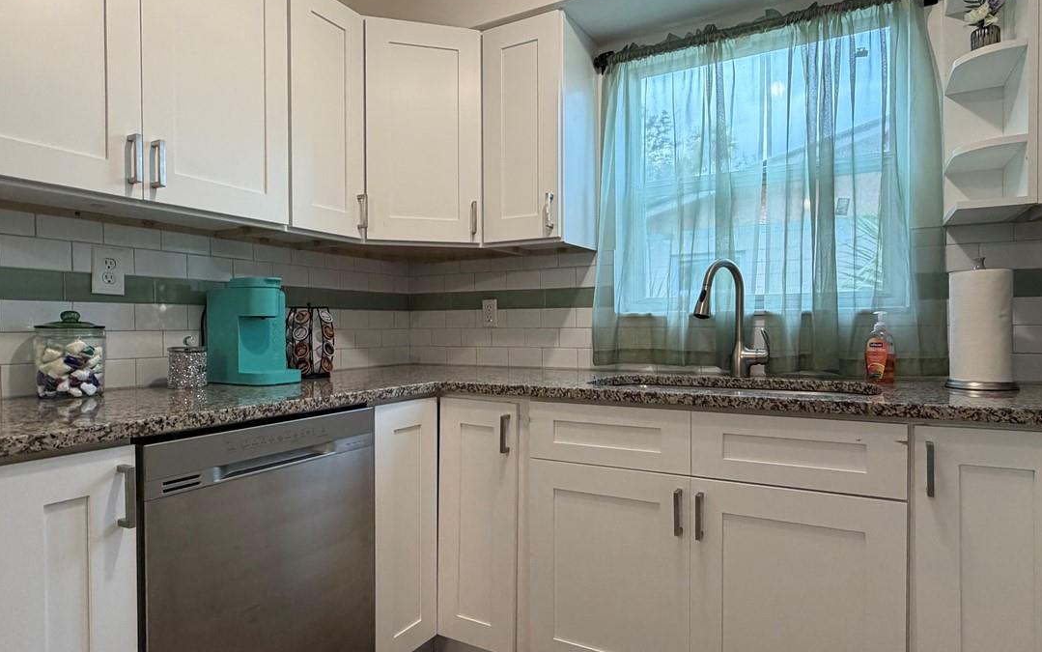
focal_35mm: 22
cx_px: 522
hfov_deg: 79.6
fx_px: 625
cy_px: 335
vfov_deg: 55.1
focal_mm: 2.22
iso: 250
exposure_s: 1/120
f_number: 2.2
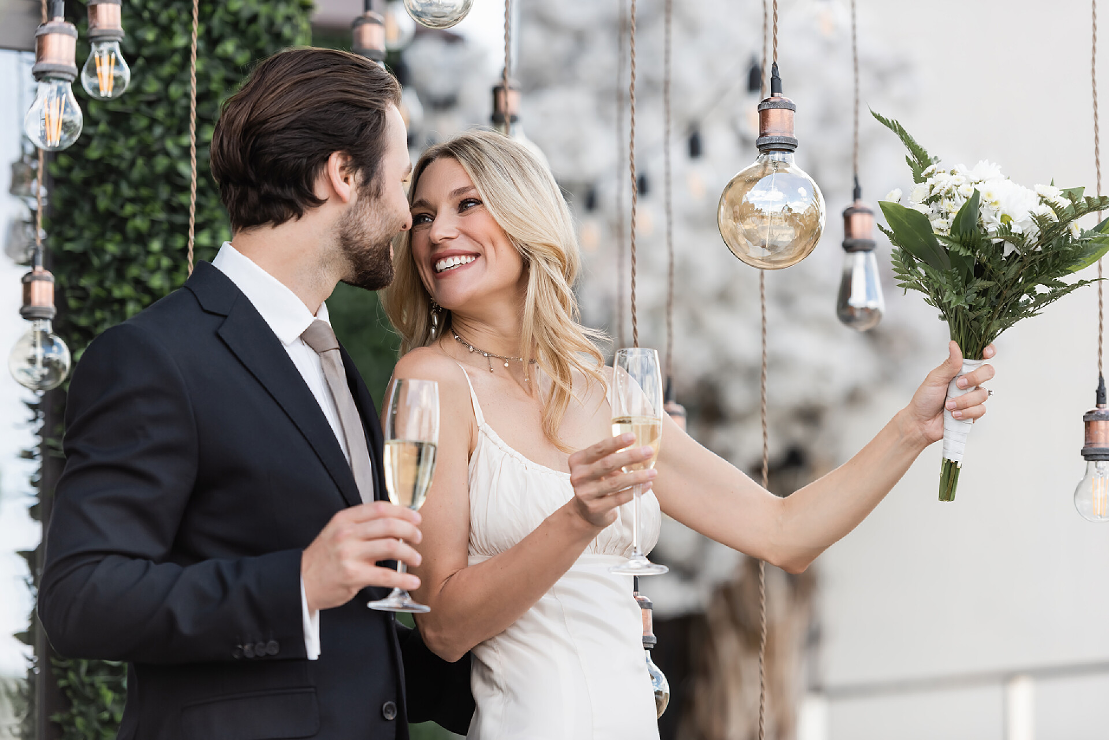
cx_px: 554
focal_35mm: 150
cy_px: 370
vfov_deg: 9.2
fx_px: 4622
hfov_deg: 13.7
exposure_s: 1/640
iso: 100
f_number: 2.8
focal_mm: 150
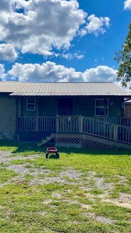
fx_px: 235
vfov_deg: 52.8
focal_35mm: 38
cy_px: 116
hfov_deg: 30.9
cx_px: 41
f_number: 1.8
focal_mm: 4.25
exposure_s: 1/6410
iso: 32
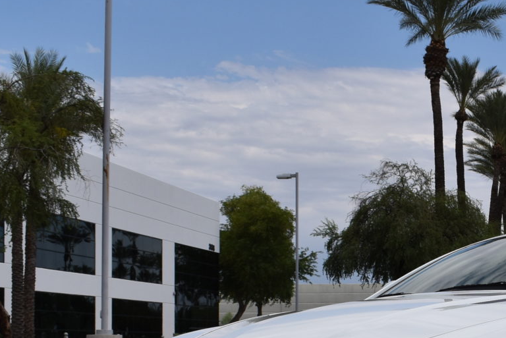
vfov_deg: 15.3
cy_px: 336
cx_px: 507
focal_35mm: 88
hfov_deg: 22.2
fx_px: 1238
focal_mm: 22
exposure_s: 1/1000
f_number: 10
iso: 200
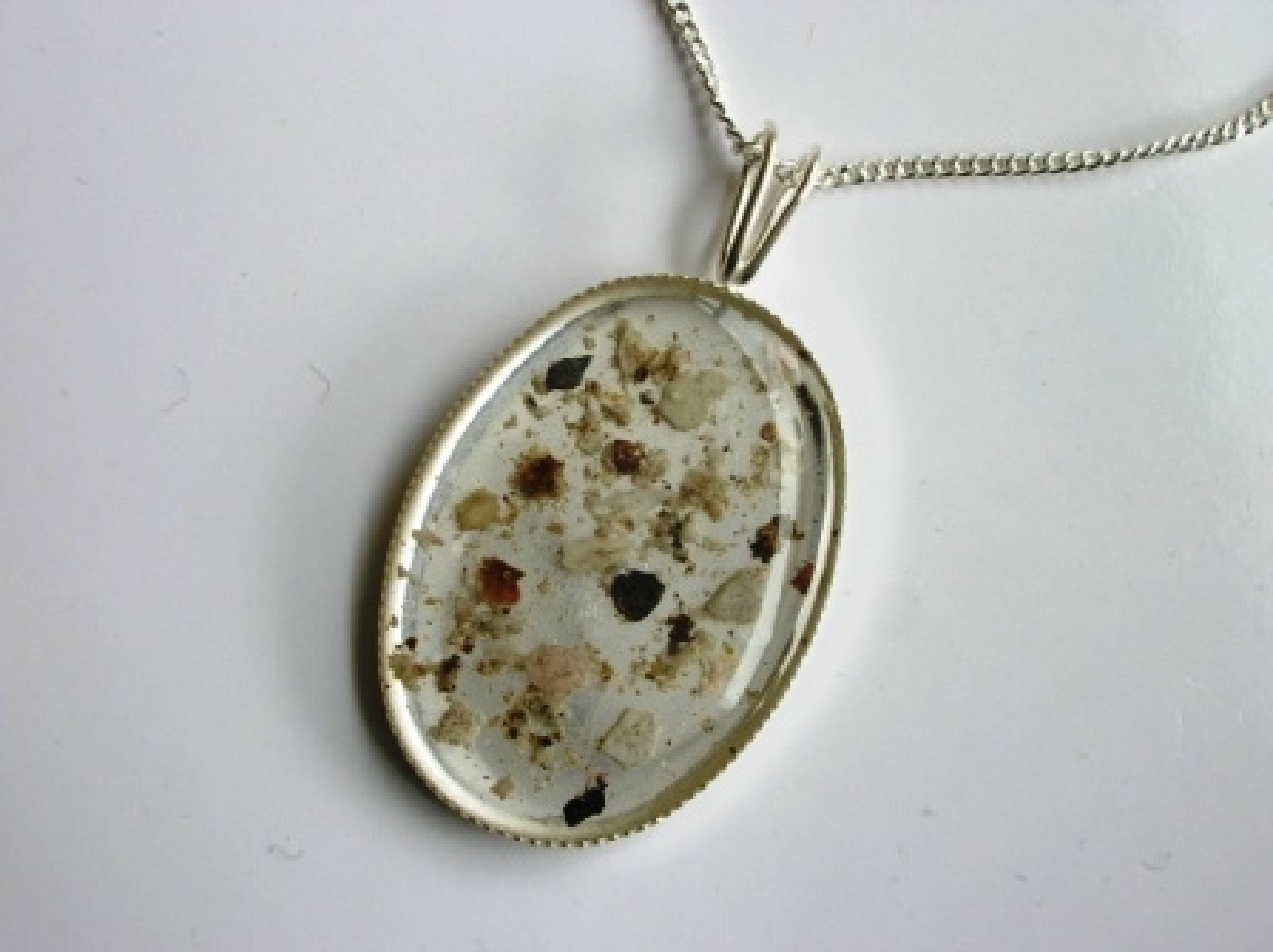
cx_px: 636
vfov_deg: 31.5
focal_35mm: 46
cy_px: 476
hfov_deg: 41.3
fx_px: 1690
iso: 50
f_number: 5.4
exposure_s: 1/31.3
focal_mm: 7.7
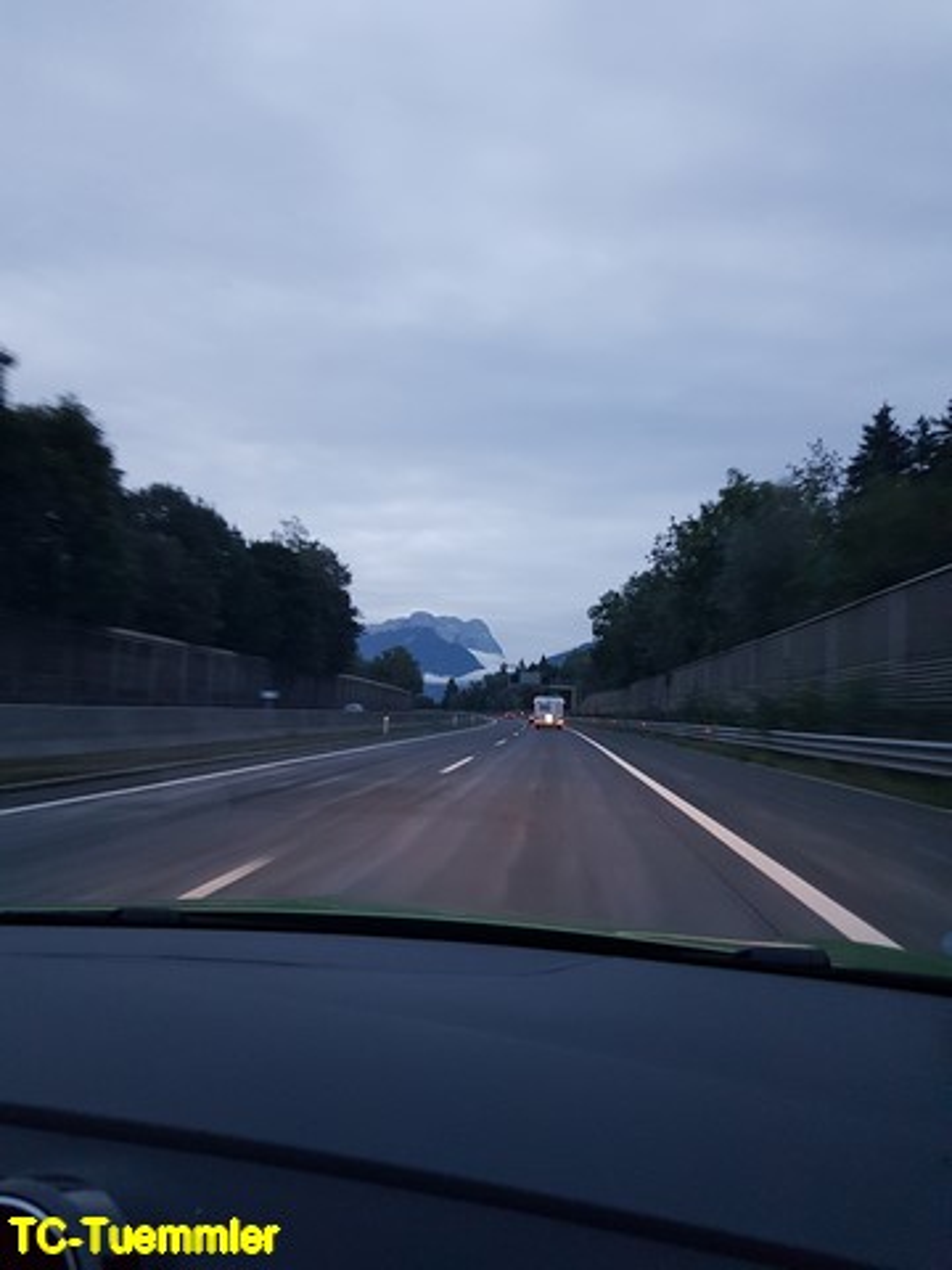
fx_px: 953
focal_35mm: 26
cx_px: 476
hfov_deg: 53.1
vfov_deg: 67.3
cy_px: 635
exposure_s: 1/25
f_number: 1.7
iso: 200
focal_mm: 4.2
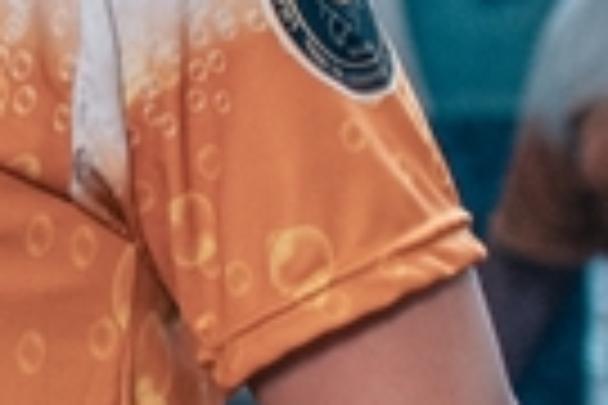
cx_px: -491
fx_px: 4859
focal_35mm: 288
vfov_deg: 4.8
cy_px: -160
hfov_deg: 7.0
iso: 1600
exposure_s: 1/800
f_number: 2.5
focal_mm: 35
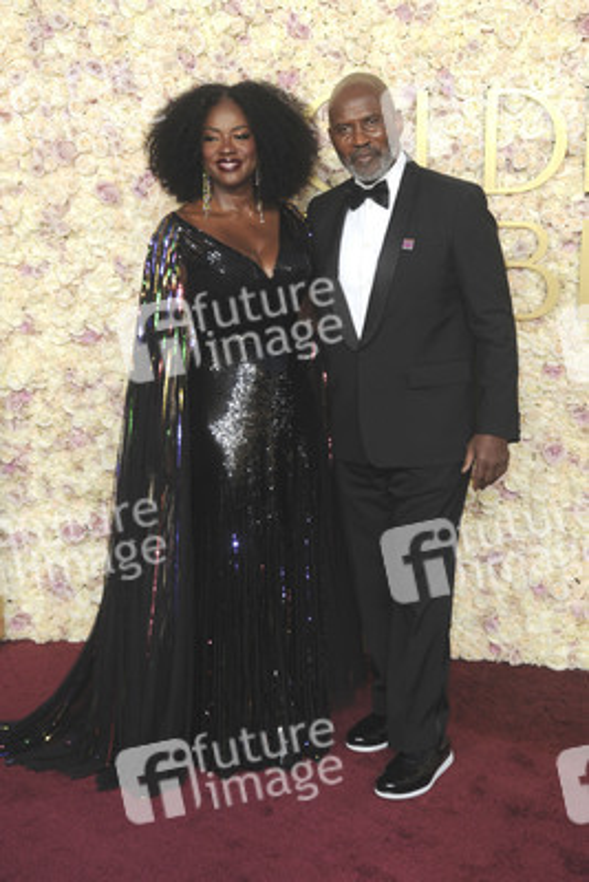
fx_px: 1373
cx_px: 294
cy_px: 441
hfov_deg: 24.2
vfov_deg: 35.6
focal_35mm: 56
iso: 1000
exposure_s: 1/250
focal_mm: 56
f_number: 14
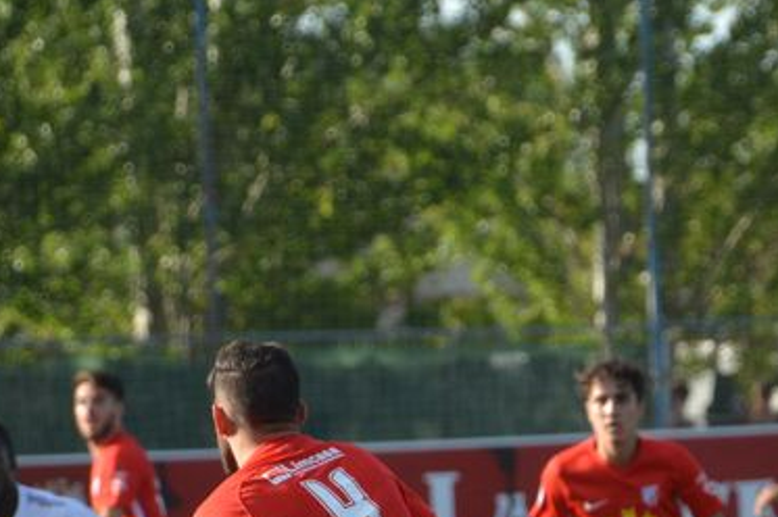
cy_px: 608
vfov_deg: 2.0
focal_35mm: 669
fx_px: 14451
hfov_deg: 3.1
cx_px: 611
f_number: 6
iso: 500
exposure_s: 1/1000
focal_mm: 175
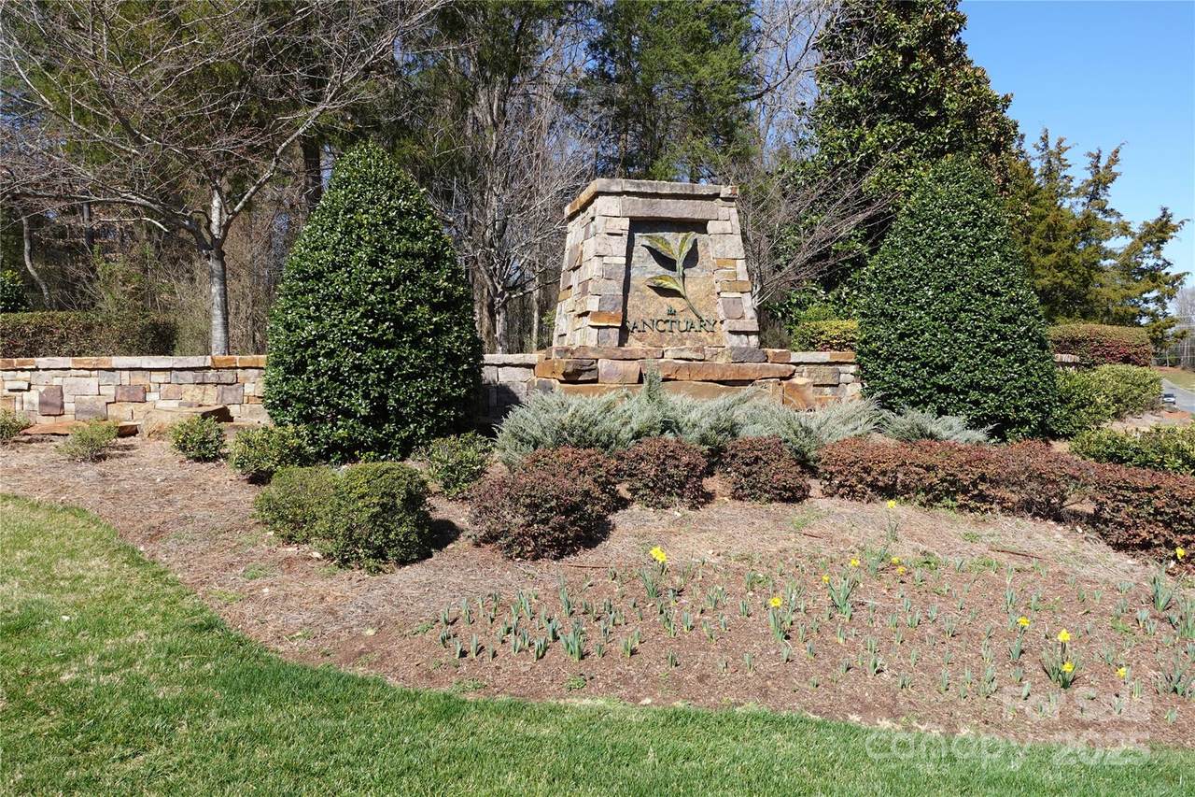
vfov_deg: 53.1
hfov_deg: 73.8
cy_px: 398
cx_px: 598
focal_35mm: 24
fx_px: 797
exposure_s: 1/320
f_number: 5.6
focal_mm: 9.4
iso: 125
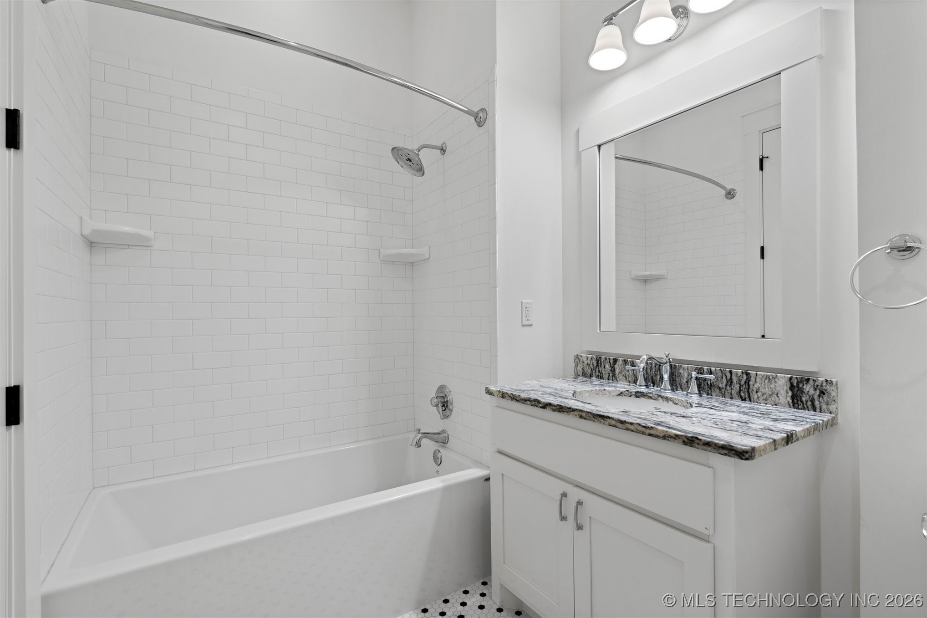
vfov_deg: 73.7
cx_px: 464
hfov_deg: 96.7
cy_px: 309
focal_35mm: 16
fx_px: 412
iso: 100
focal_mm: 16
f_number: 8
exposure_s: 1/2
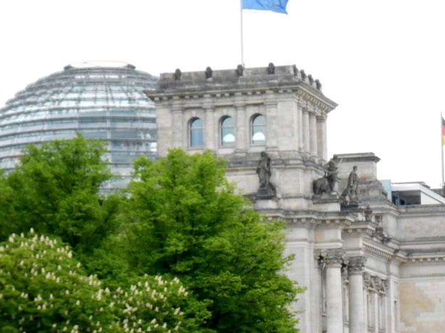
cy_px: 152
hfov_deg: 10.2
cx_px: 244
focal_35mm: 194
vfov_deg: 7.7
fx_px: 2493
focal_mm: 27.6
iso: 400
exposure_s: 1/400
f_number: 6.5
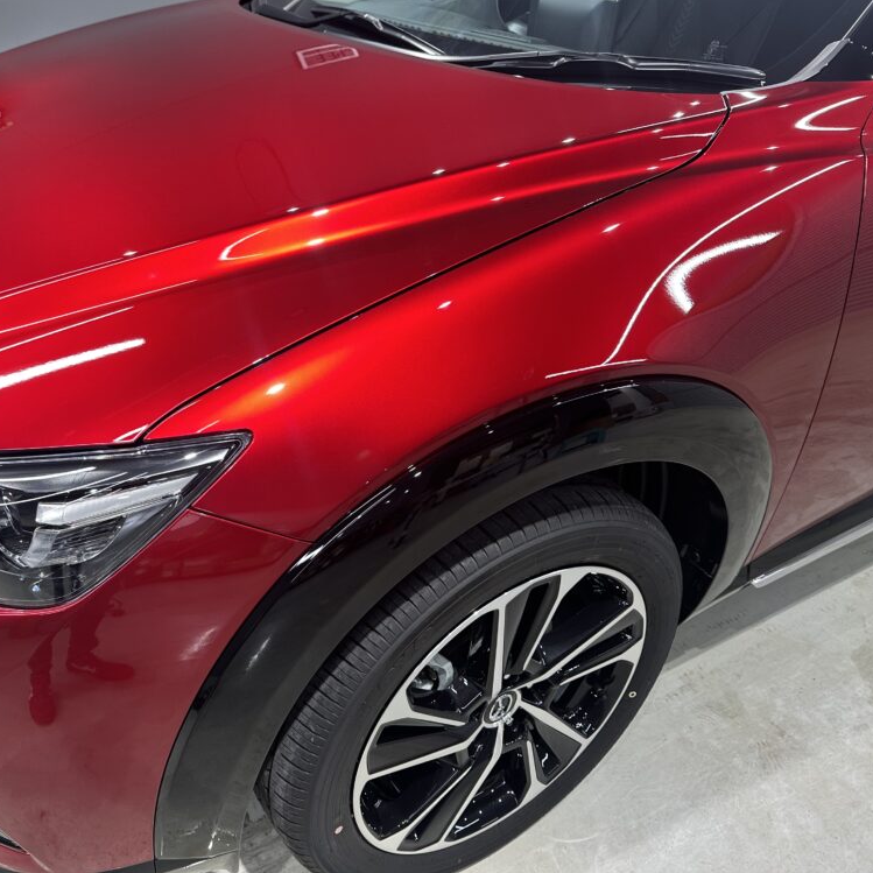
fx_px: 827
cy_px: 427
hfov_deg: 54.9
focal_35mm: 29
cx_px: 319
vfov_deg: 55.6
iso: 125
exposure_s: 1/60
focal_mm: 6.86
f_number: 1.78
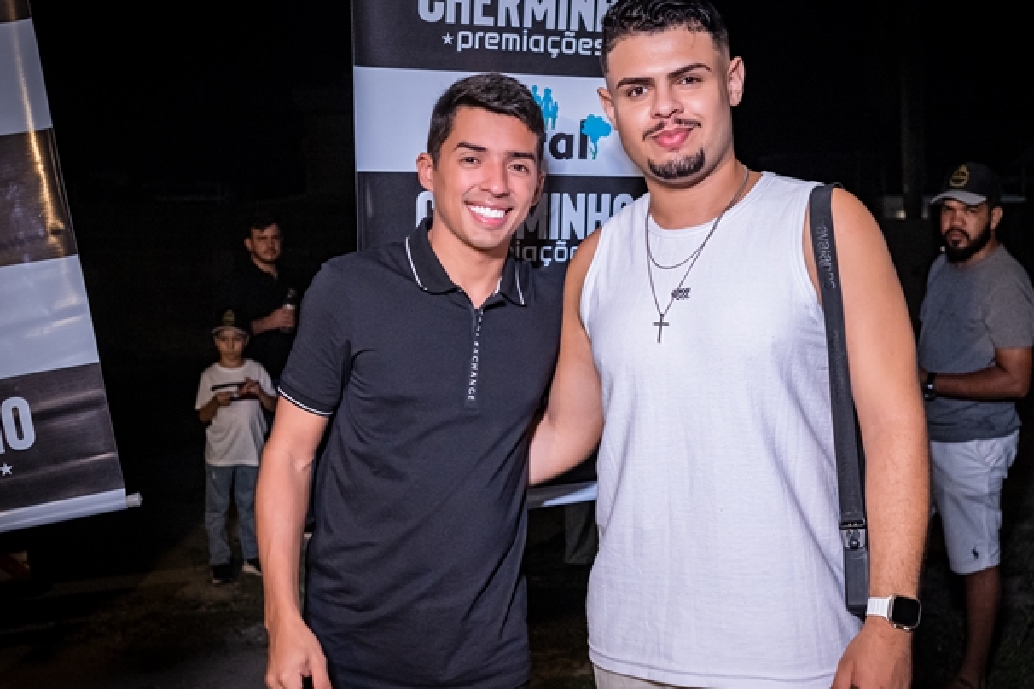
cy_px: 367
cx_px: 579
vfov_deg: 30.5
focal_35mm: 44
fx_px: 1264
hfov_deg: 44.4
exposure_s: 1/320
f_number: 2.8
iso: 2500
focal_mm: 24
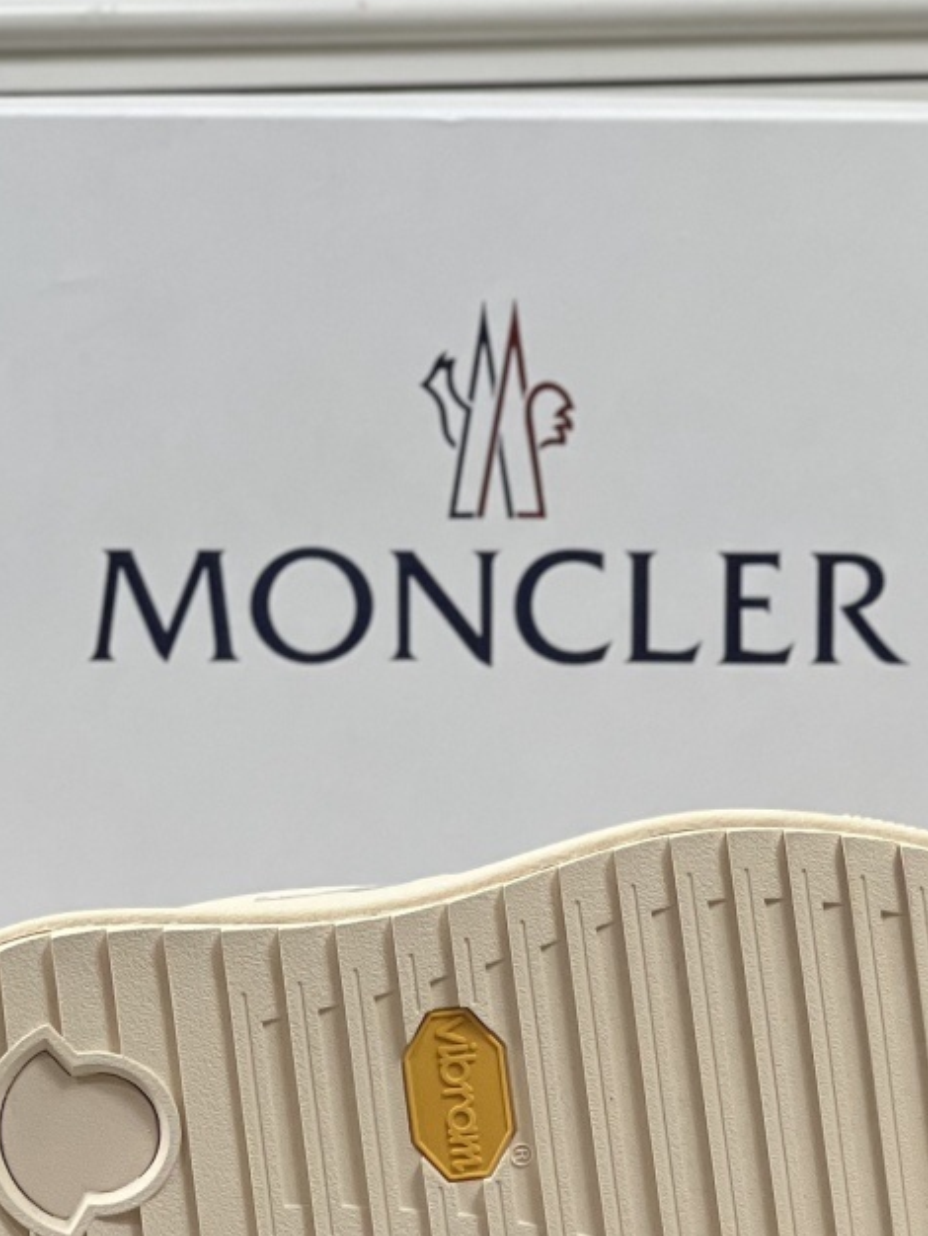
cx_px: 557
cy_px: 839
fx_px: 6322
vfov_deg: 11.2
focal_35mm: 177
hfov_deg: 8.4
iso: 125
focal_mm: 9
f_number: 2.8
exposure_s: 1/100
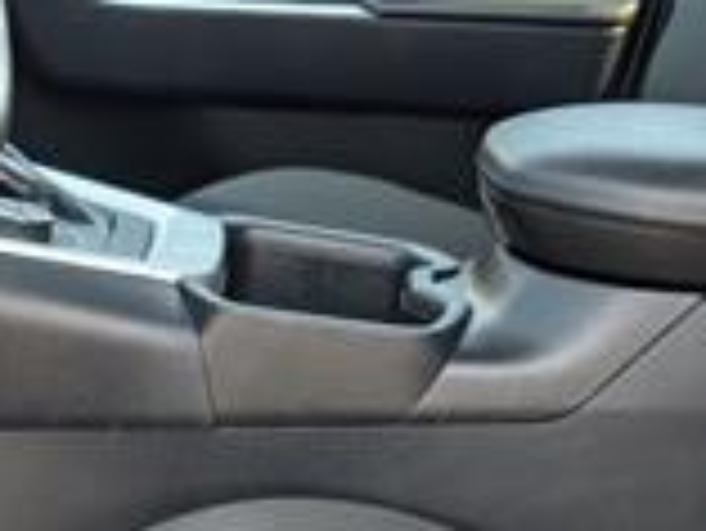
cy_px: 747
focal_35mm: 98
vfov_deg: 14.3
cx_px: -13
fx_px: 2000
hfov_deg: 19.4
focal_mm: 6.9
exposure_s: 1/204
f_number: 1.68
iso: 108
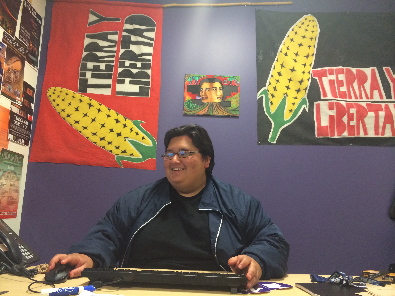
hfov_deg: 60.0
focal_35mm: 30
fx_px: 342
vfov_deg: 46.8
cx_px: 198
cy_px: 148
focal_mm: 4.12
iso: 200
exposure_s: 1/30
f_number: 2.2
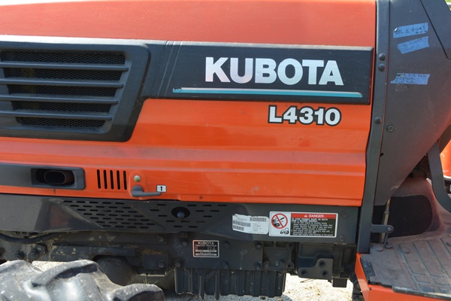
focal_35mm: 45
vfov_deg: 29.9
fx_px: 564
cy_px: 150
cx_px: 226
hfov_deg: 43.6
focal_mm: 30
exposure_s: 1/160
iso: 200
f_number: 6.3
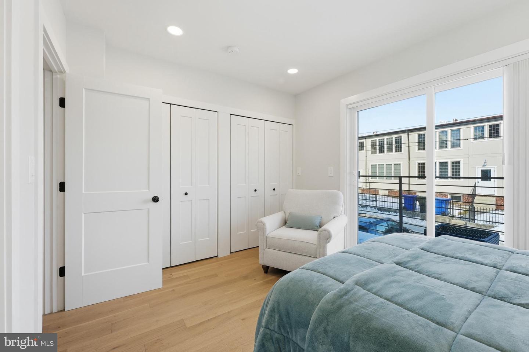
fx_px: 206
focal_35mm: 14
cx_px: 264
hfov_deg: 104.3
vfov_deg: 81.2
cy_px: 176
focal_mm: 14
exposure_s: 1/800
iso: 400
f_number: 11
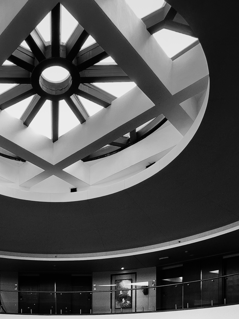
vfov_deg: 51.6
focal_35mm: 31
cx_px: 42
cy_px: 286
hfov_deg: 43.0
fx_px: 285
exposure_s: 1/100
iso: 80
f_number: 2.2
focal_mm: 2.22
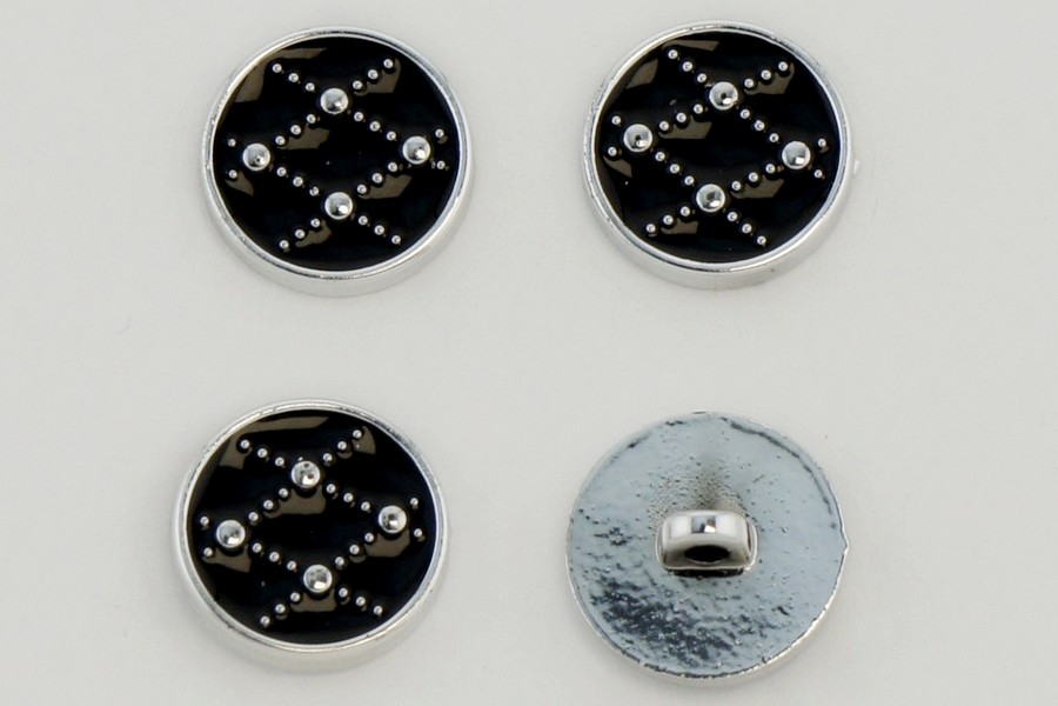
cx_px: 529
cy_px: 353
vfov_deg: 16.6
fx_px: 2424
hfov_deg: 24.6
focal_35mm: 82
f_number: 9
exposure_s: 1/500
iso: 200
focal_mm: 55
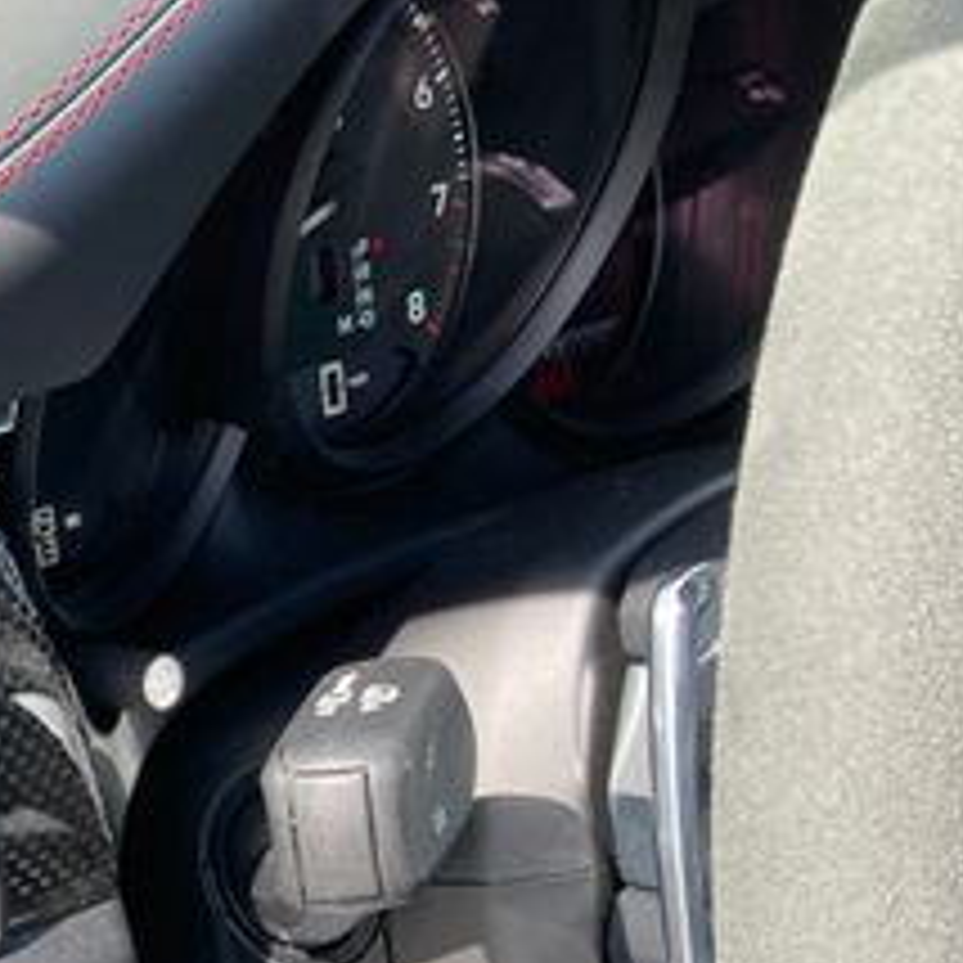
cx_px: -423
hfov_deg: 20.5
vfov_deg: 22.6
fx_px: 2329
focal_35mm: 74
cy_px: 922
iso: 20
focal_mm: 3.99
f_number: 1.8
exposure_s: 1/128
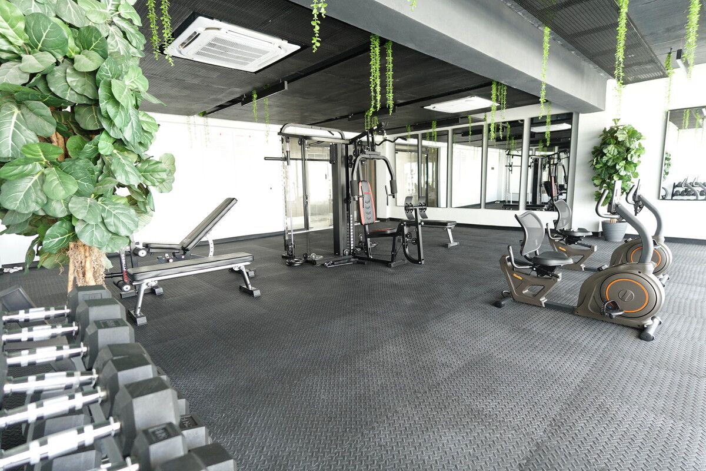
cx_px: 353
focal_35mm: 18
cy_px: 236
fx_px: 353
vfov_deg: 67.4
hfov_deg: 90.0
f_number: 1.8
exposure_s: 1/80
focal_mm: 6.9
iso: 200
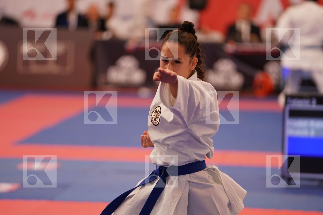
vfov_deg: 6.9
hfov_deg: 10.3
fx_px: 1794
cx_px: 162
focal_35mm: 200
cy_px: 108
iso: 640
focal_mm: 200
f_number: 2.8
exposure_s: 1/500
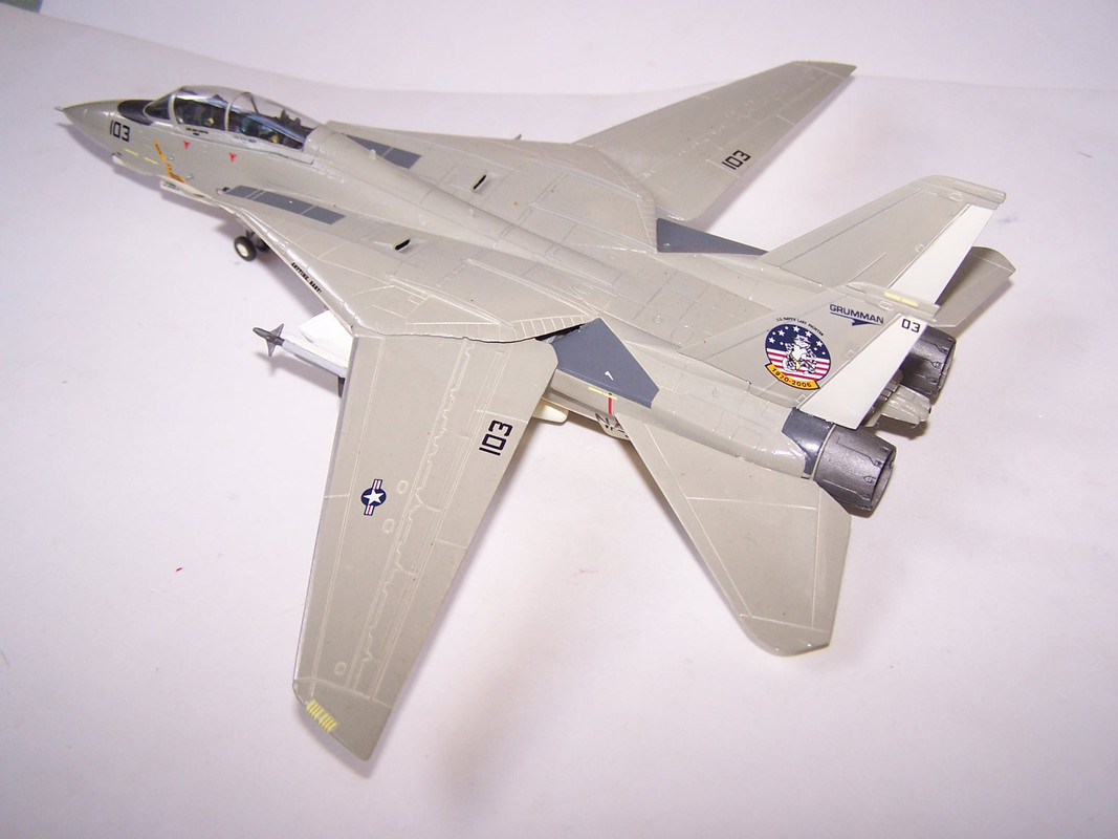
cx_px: 559
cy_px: 420
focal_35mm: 38
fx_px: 1227
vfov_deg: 37.7
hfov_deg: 49.0
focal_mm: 6.3
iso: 80
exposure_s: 1/90
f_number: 2.8
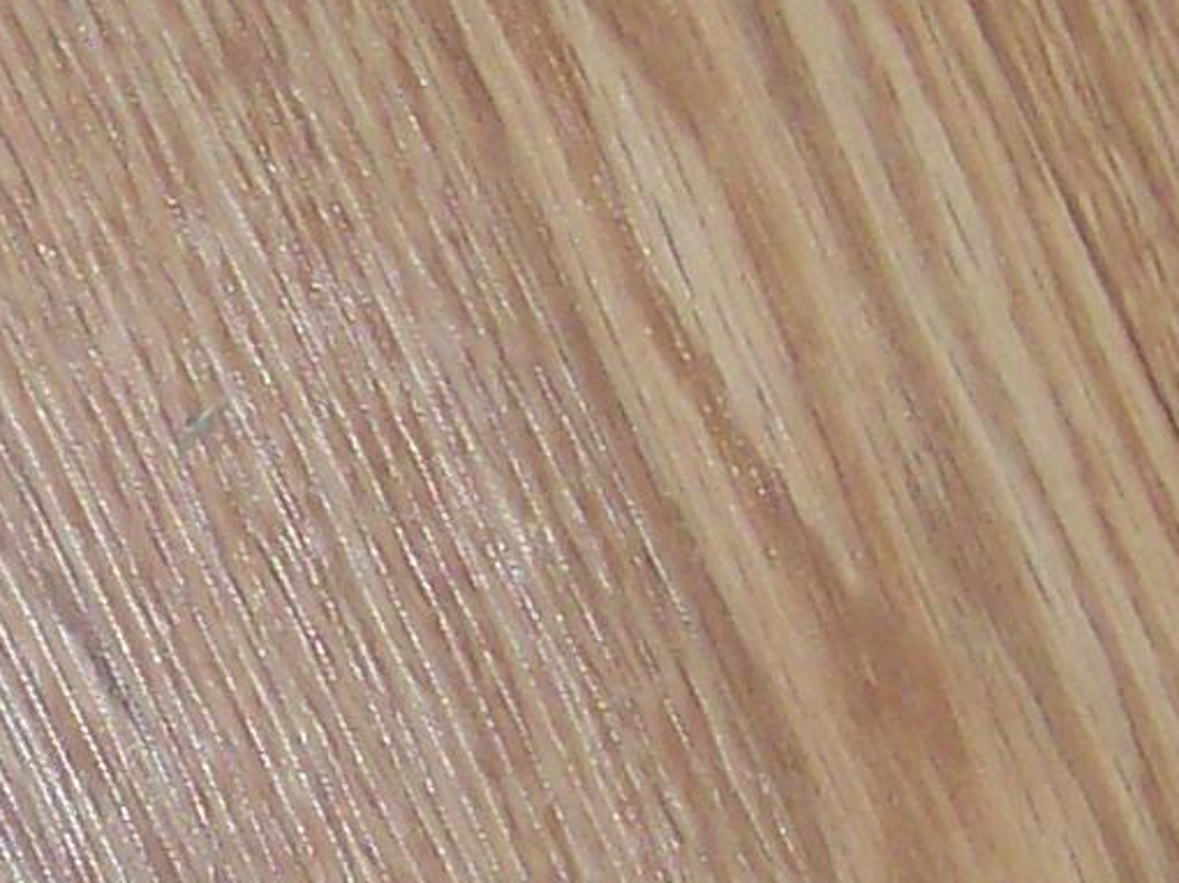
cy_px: 381
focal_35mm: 217
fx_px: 7387
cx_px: -1096
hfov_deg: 8.7
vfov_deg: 6.8
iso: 80
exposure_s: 1/64
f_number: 2.7
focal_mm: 6
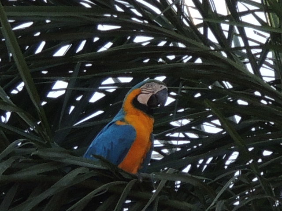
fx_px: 1629
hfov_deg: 9.9
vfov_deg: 7.4
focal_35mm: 200
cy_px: 106
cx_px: 141
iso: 280
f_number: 4.6
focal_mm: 35.6
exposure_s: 1/500
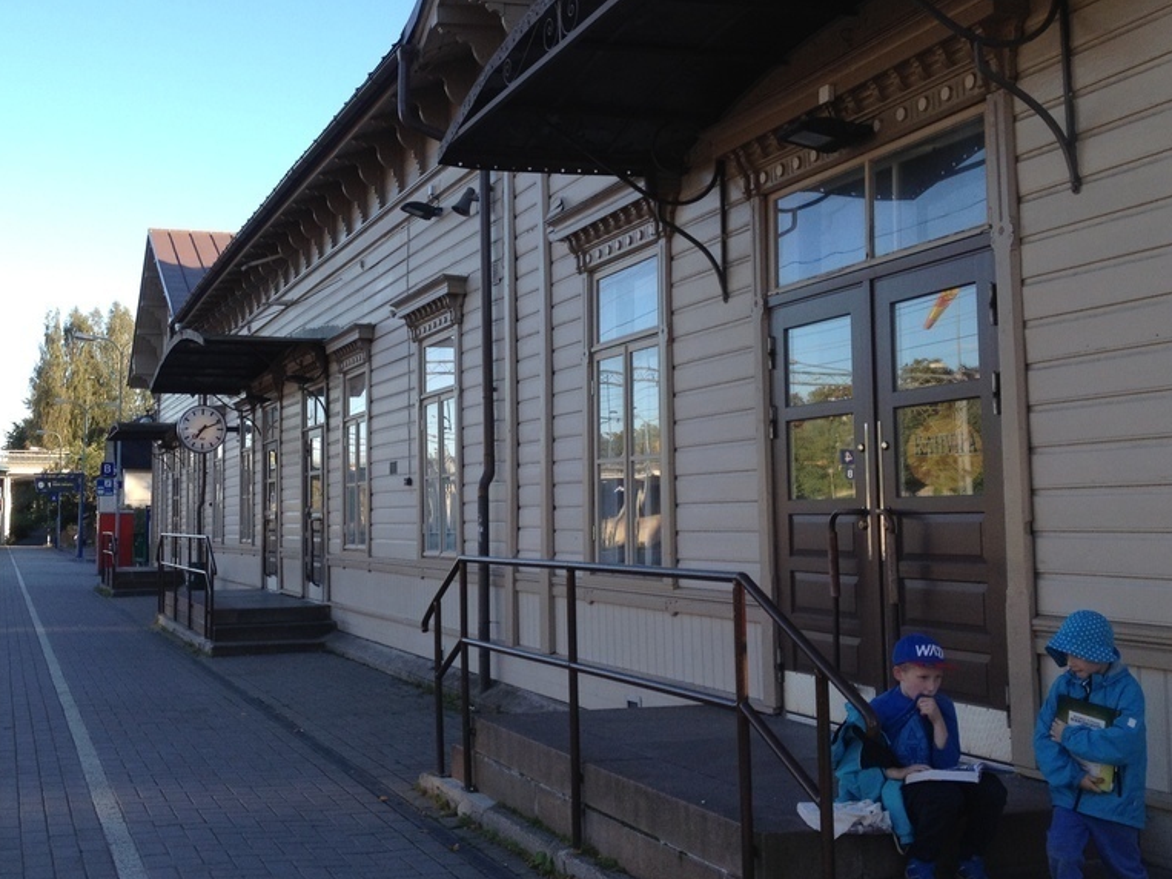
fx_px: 1591
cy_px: 400
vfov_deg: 30.9
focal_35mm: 47
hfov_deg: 40.1
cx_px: 413
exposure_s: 1/330
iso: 50
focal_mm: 4.28
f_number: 2.4
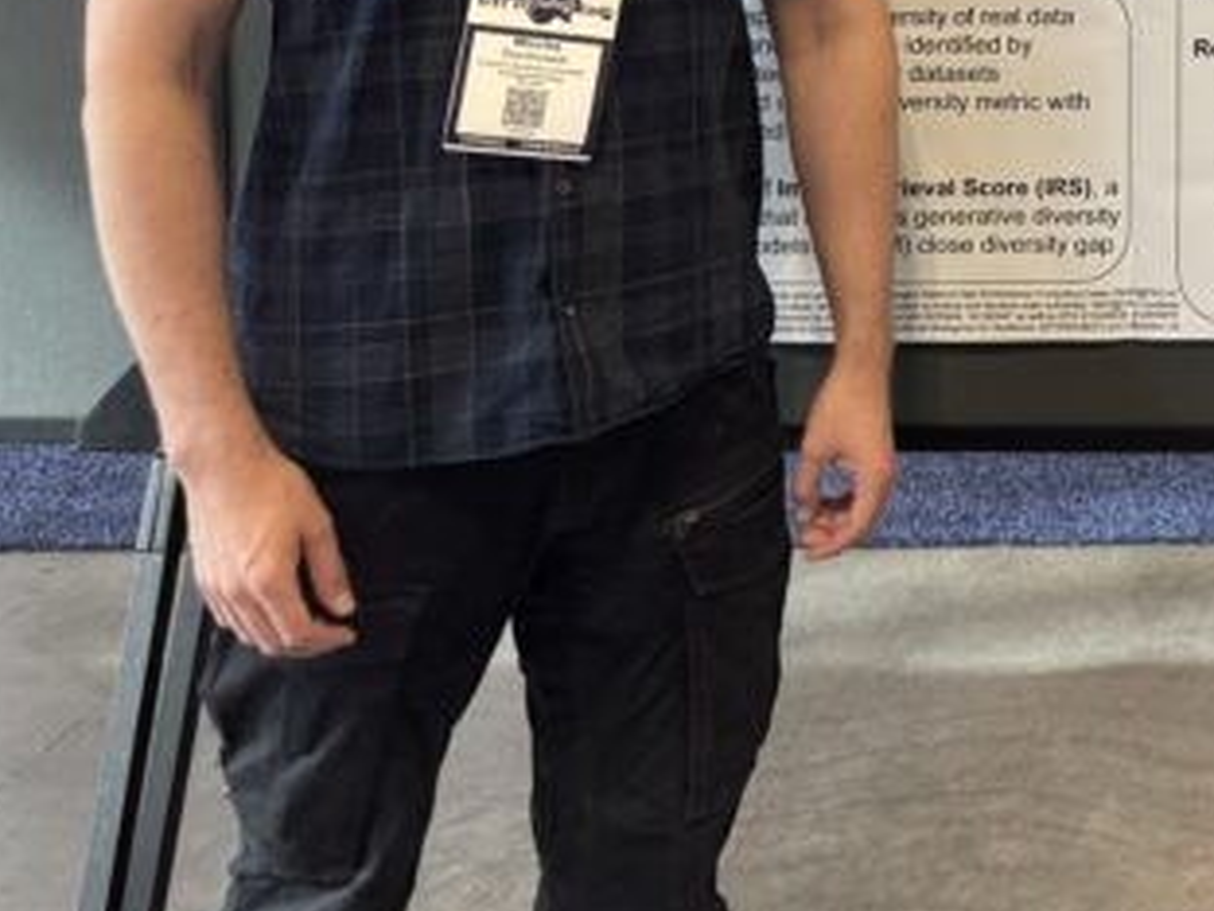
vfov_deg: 22.8
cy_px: -183
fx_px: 2069
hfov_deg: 28.4
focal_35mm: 59
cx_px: 1463
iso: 200
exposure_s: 1/120
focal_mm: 6.76
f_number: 1.78
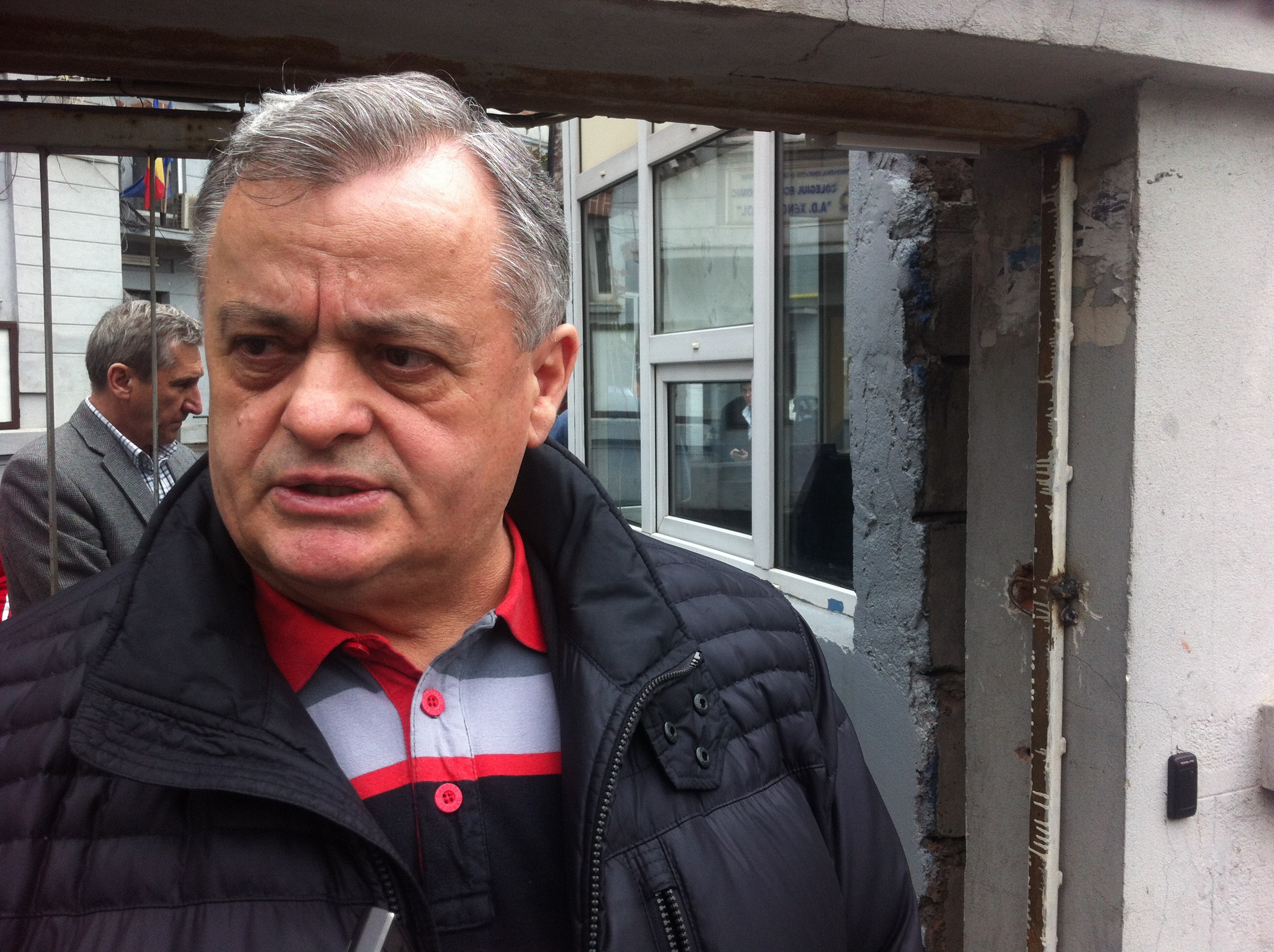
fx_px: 1286
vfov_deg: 40.6
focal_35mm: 35
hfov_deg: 52.7
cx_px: 637
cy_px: 476
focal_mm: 3.85
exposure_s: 1/387
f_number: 2.8
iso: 80
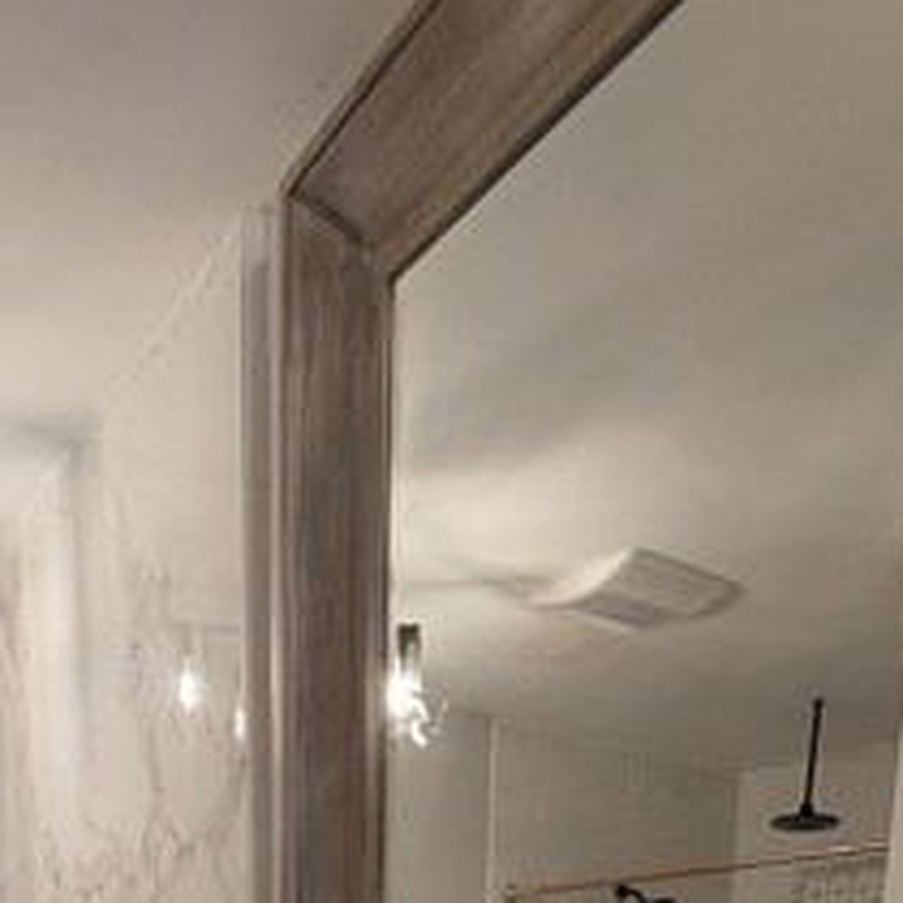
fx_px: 1033
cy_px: 1337
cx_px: 413
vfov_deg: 29.5
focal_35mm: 35
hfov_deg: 47.2
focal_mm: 1.74
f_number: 2.2
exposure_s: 1/60
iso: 160
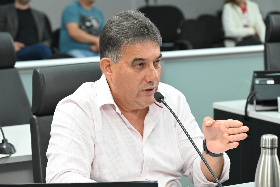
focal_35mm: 110
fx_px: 856
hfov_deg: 18.6
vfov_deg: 12.5
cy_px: 94
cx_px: 140
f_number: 6.3
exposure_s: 1/125
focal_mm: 110
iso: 2800
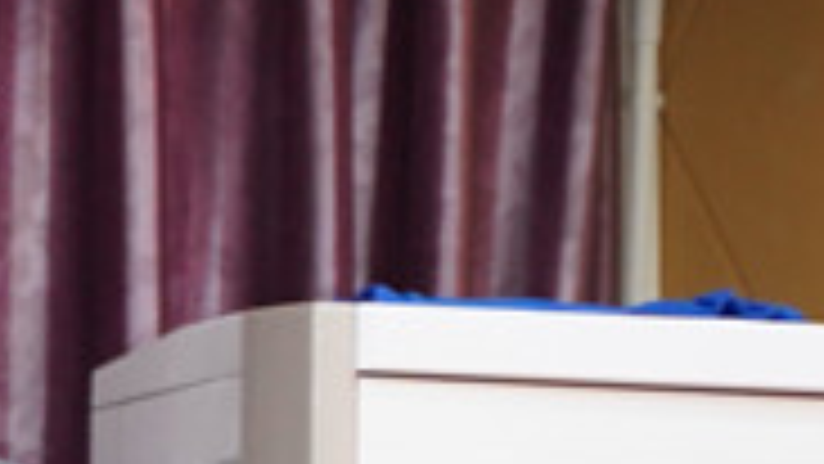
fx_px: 10533
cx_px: -320
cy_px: 595
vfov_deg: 2.5
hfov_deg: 4.5
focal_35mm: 482
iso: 3200
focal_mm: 75
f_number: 2.8
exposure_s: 1/250
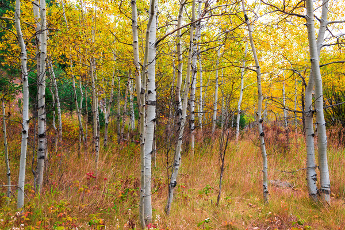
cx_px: 172
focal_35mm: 32
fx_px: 307
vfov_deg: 41.1
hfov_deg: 58.7
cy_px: 115
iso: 200
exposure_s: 1/60
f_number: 5.6
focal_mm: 32
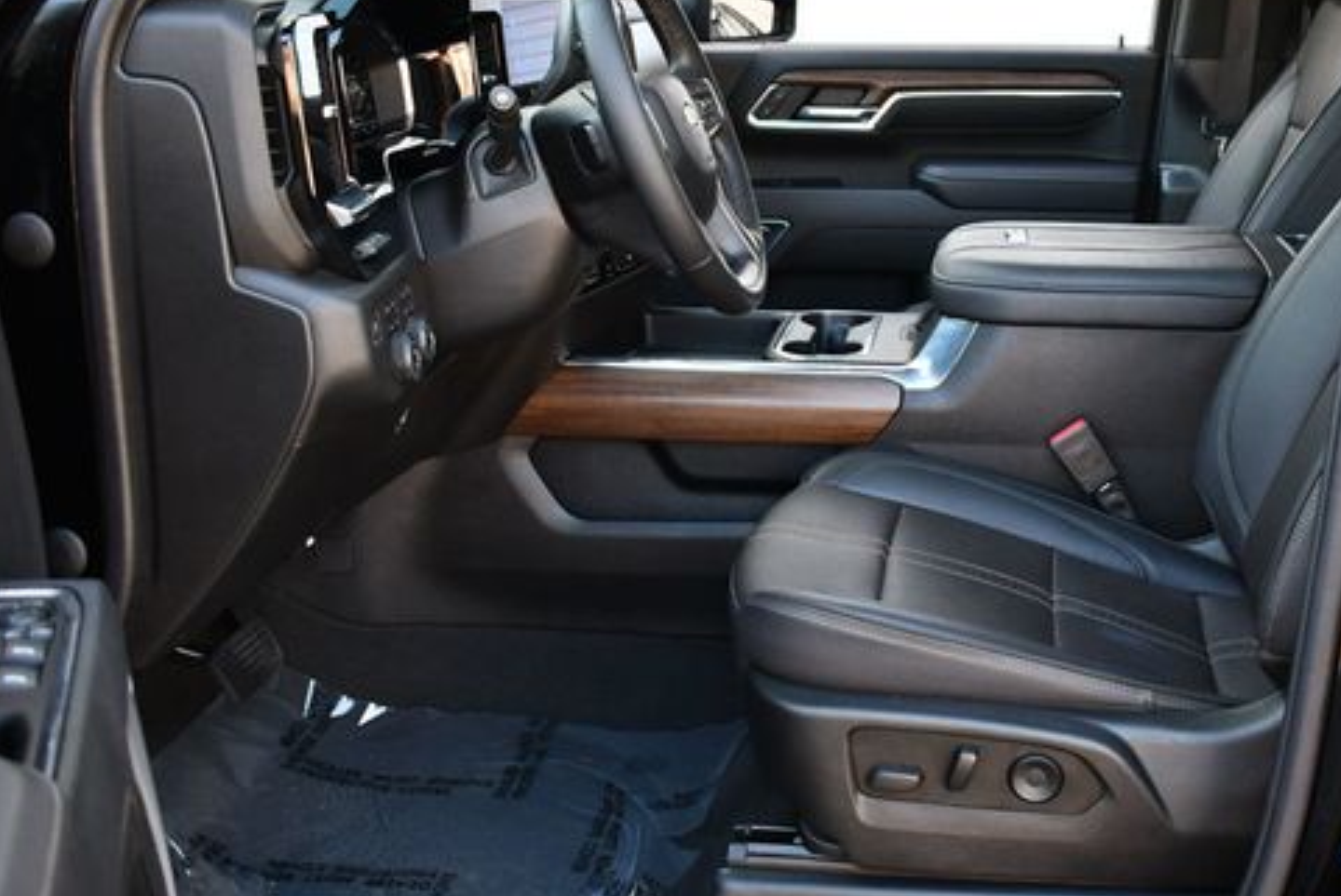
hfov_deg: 40.7
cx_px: 860
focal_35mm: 48
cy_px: 380
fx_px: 1790
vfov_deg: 28.1
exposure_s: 1/250
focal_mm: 18
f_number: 3.5
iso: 640
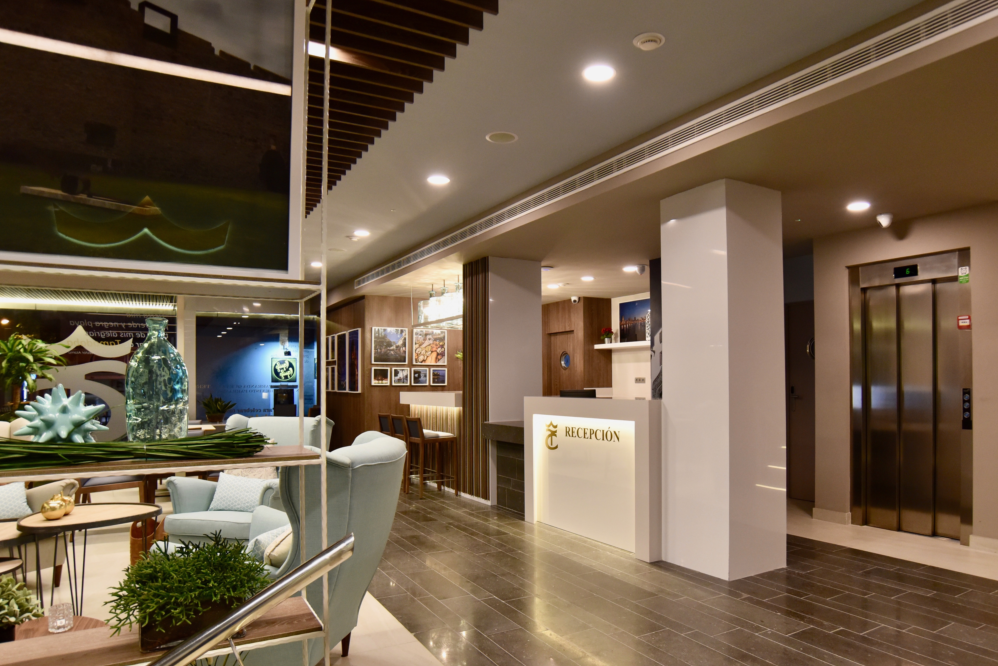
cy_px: 361
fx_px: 638
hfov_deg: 75.7
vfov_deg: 55.1
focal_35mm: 23
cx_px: 568
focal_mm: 18
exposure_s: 1/60
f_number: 5.6
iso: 1250
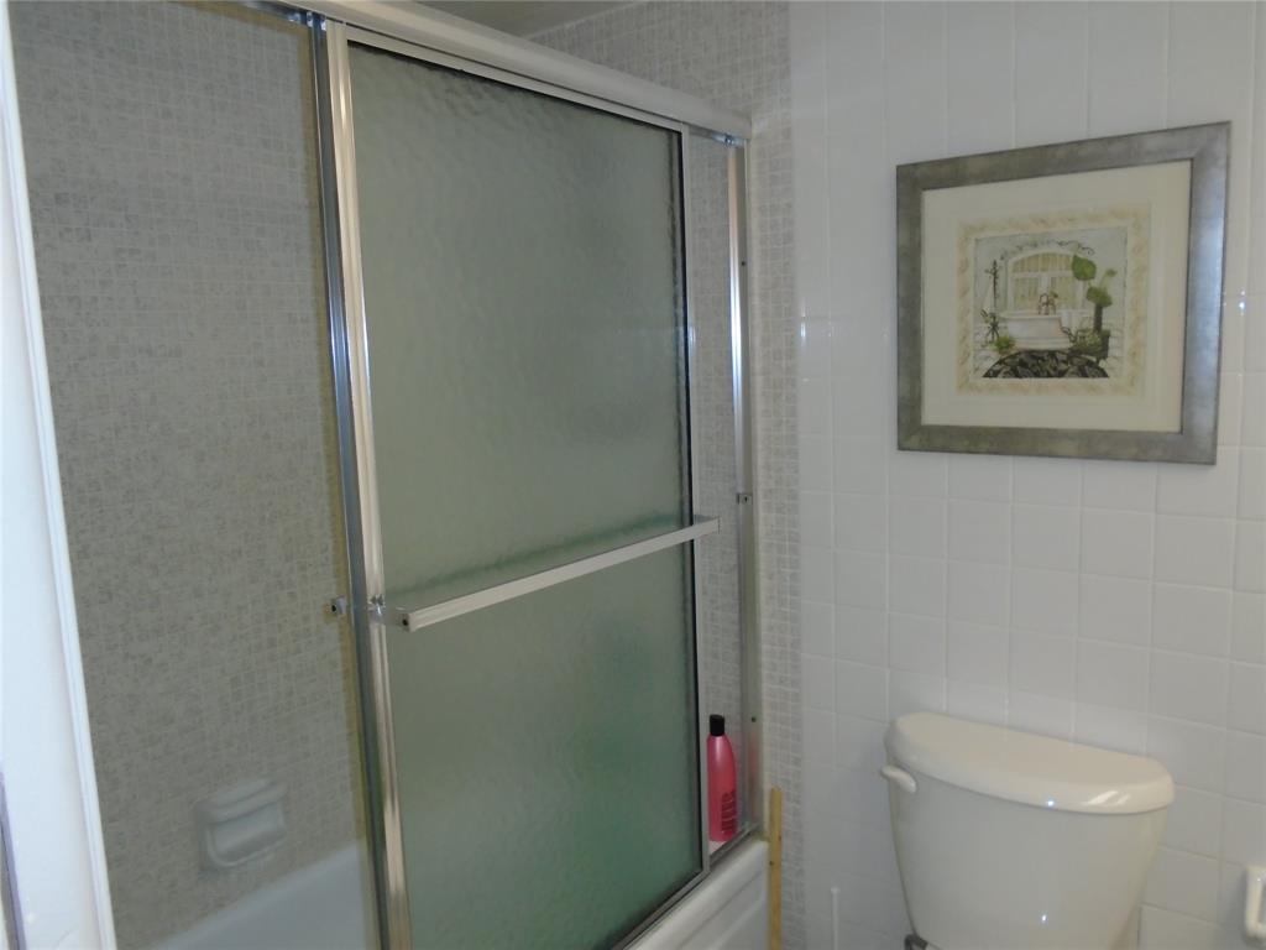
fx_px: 951
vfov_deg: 53.1
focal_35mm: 26
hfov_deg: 67.3
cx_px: 633
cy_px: 475
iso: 200
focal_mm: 4.6
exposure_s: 1/30
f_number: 3.2
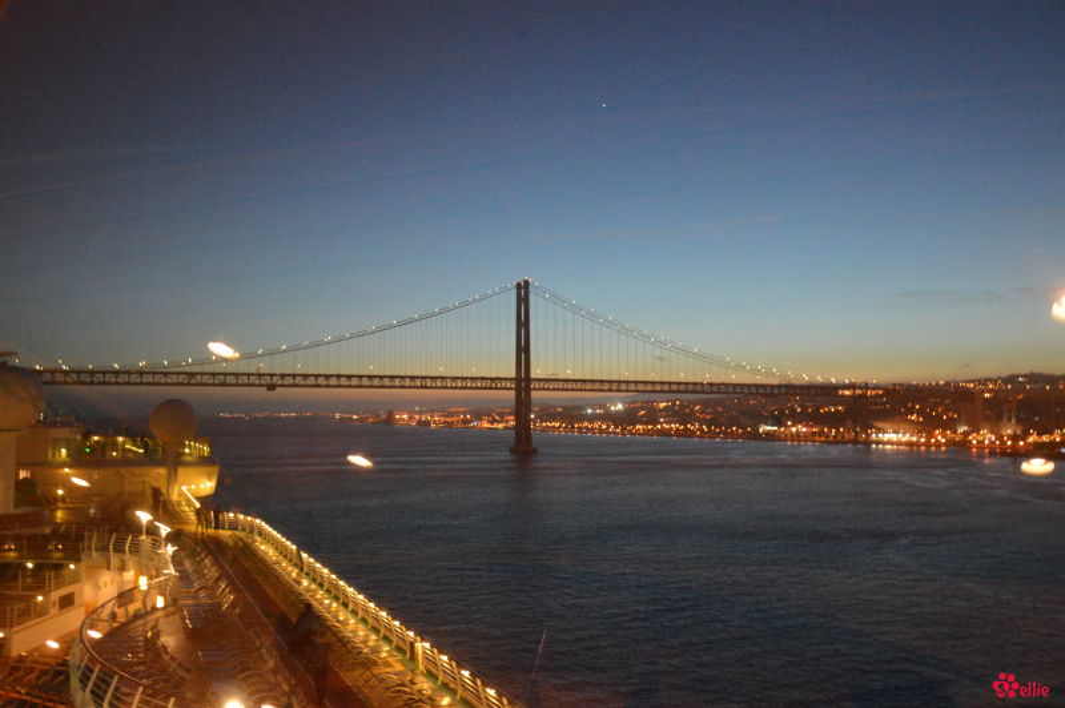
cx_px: 532
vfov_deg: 41.6
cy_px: 354
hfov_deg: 59.5
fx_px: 931
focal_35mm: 32
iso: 3200
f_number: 3.8
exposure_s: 1/13
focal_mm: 21
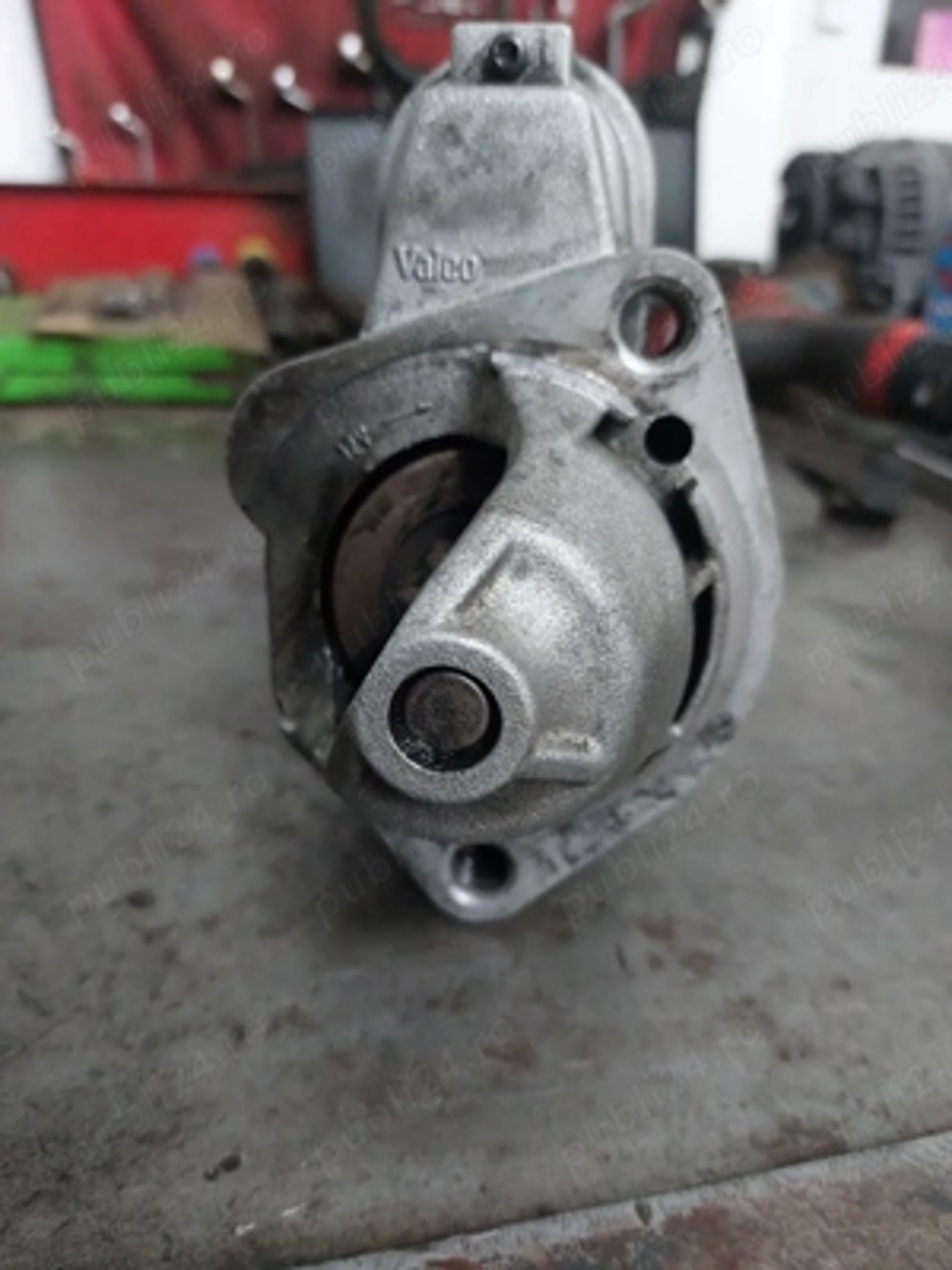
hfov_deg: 56.8
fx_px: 880
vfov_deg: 71.6
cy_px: 635
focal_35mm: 24
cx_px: 476
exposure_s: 1/50
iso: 400
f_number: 1.8
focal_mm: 5.23
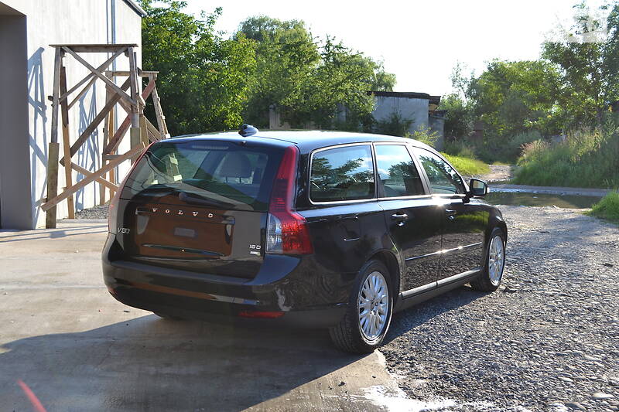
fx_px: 774
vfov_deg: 29.9
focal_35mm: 45
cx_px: 310
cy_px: 206
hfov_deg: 43.6
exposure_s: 1/125
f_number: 5.6
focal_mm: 30
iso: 100
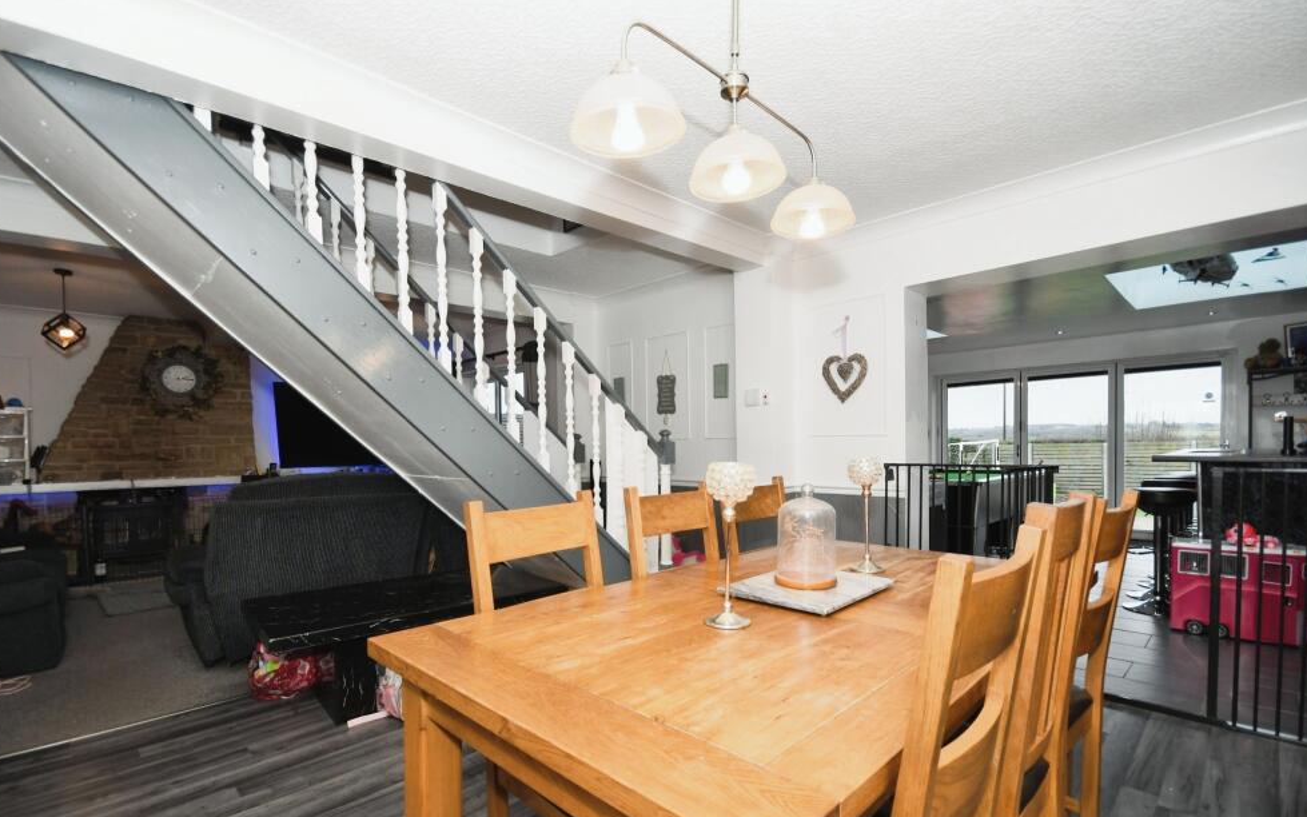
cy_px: 451
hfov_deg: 97.8
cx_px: 642
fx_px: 570
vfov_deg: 71.1
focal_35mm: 16
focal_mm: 10
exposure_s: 1/60
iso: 400
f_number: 8
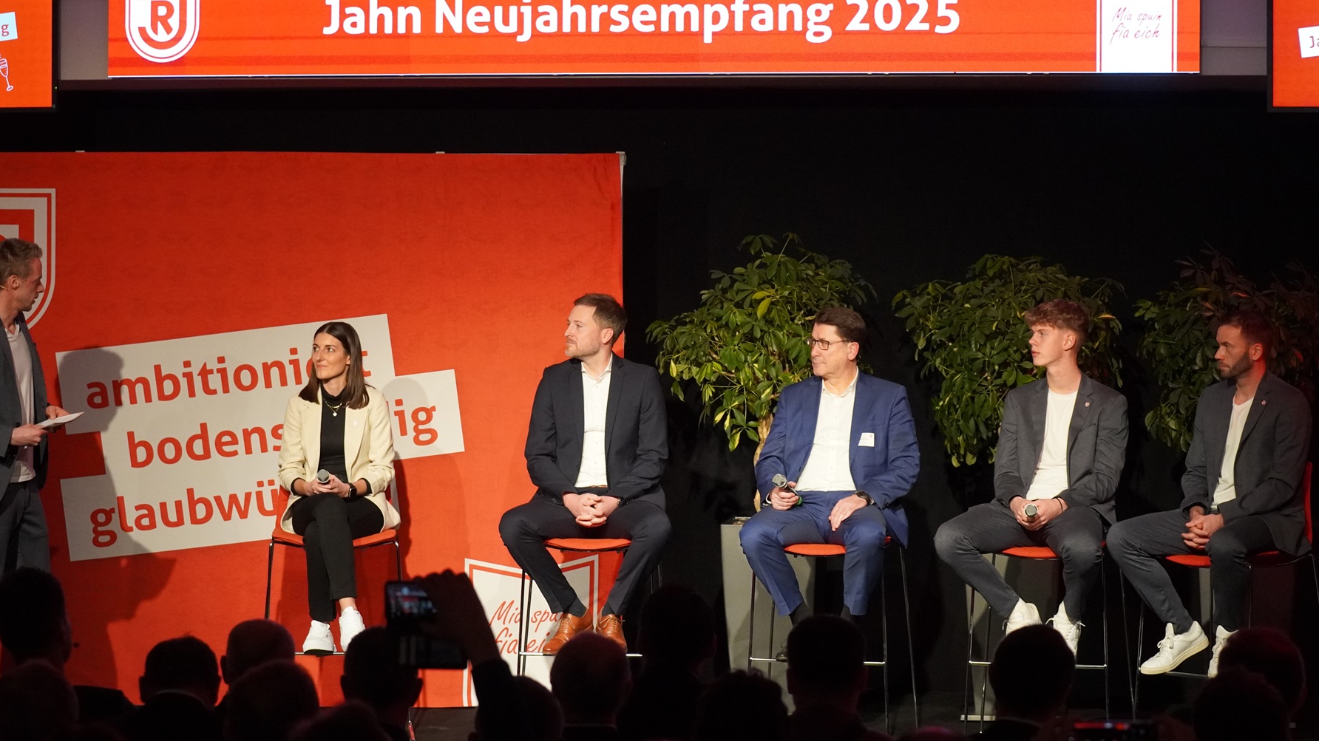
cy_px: 329
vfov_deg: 10.9
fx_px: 3882
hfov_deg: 19.3
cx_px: 662
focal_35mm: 111
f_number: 4
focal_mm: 70
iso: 3200
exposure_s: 1/160
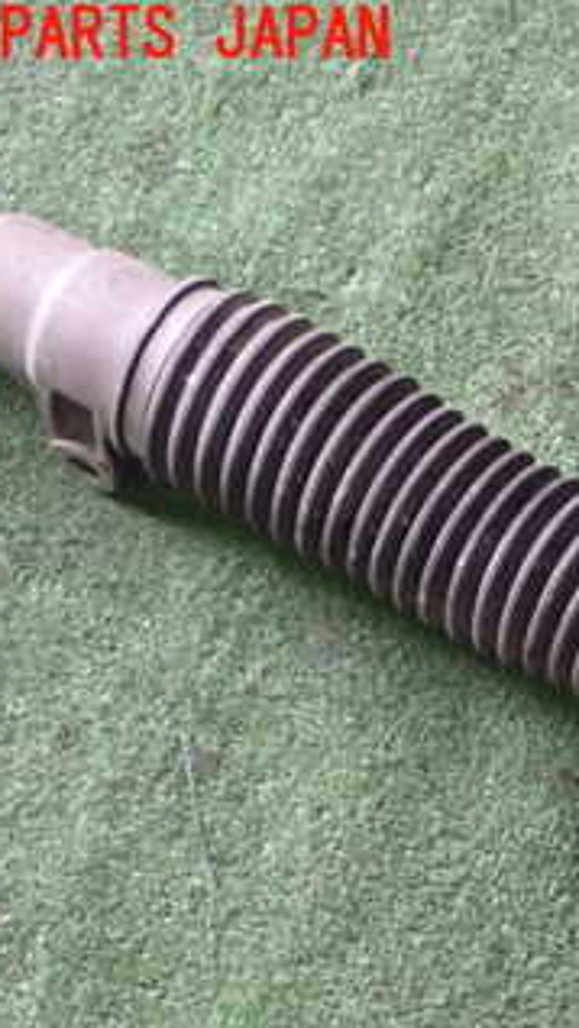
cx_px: 773
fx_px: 3028
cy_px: 724
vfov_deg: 19.2
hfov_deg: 10.7
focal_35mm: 111
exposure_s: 1/30
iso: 800
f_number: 3.3
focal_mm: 9.65
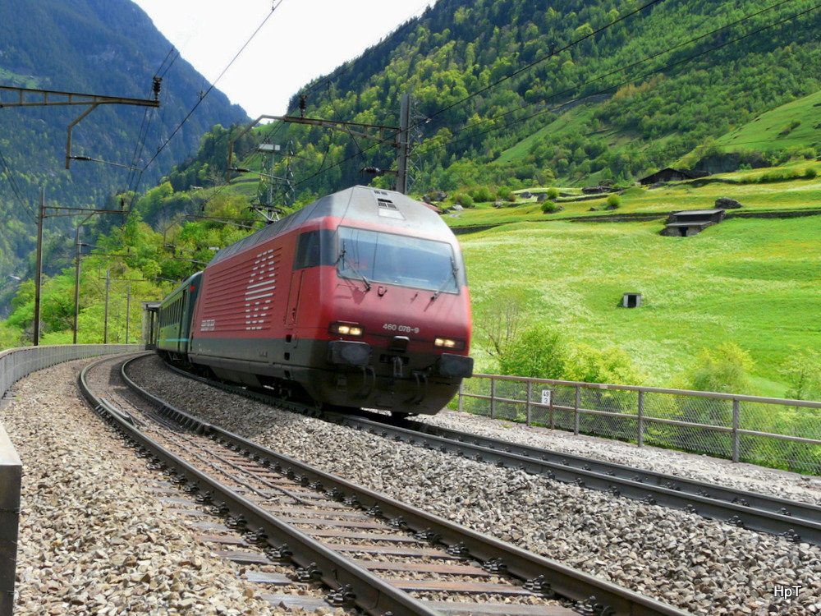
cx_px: 410
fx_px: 972
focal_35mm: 41
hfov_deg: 45.8
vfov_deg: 35.1
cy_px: 308
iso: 100
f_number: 5
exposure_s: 1/250
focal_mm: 6.7
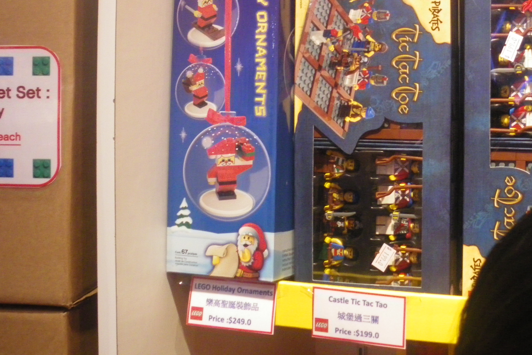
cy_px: 42
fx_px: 931
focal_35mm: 63
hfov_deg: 31.4
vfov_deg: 21.2
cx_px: 395
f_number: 3.5
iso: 400
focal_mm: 6.3
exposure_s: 1/25
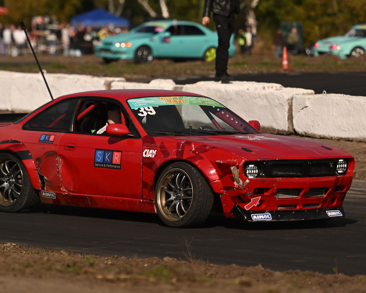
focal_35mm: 343
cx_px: 166
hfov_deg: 5.6
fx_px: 3716
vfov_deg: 4.5
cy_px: 123
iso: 720
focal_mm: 170
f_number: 2.8
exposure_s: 1/32000
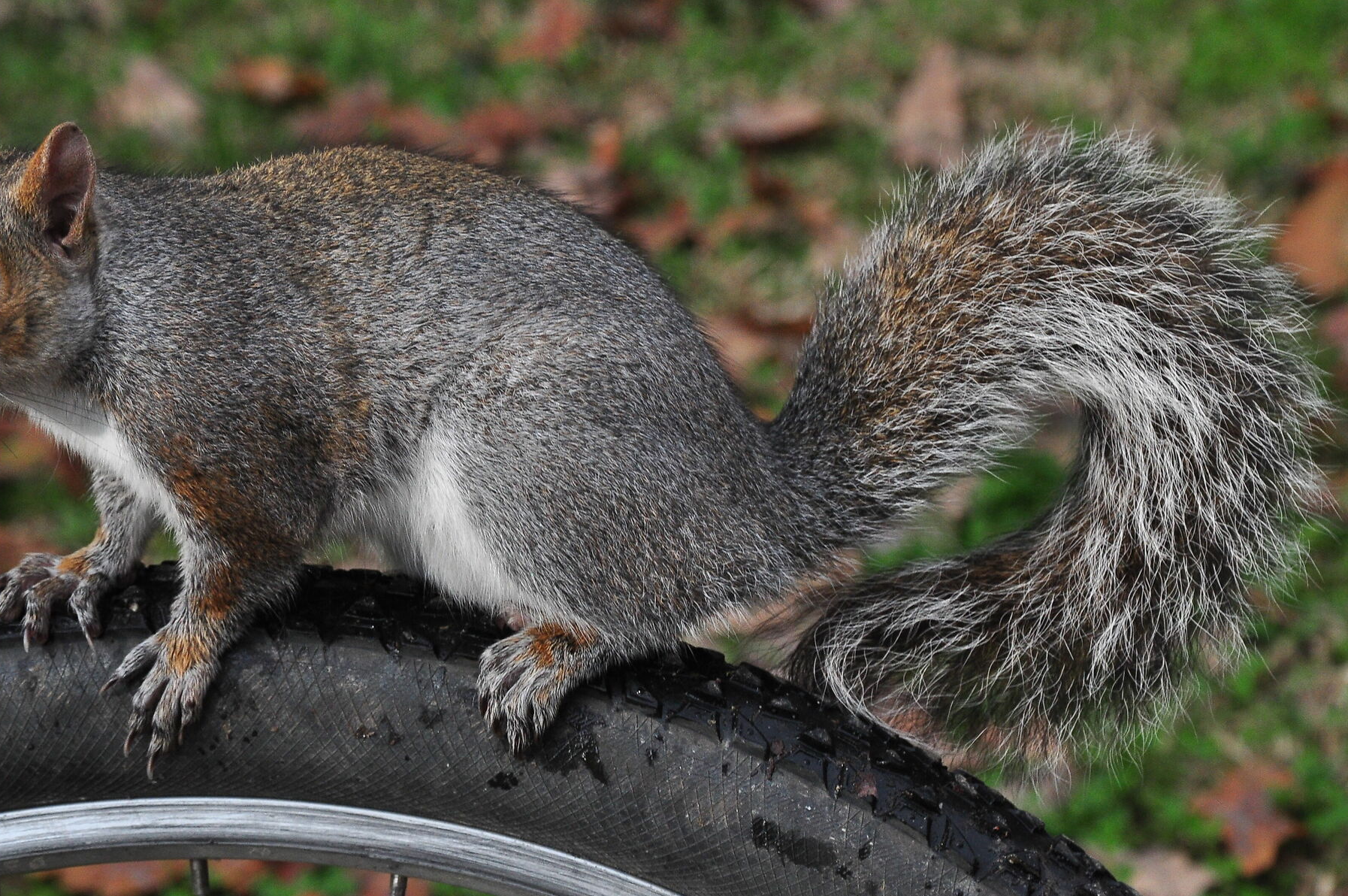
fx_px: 7880
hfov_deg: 9.8
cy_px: 484
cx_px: 567
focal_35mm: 211
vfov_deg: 6.5
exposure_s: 1/400
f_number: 8
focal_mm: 105
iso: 640
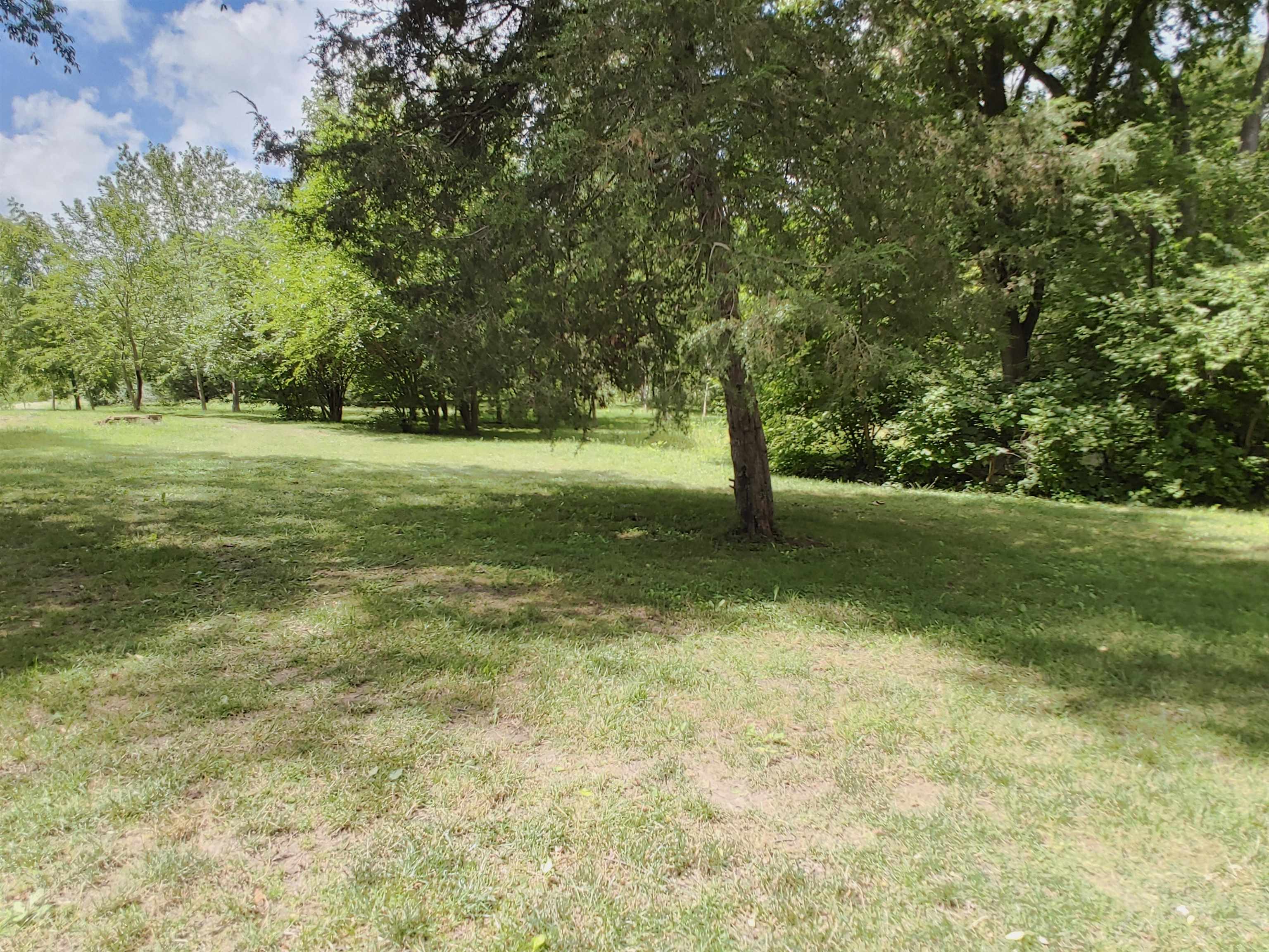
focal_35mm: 22
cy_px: 476
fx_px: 807
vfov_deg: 61.1
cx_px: 634
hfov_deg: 76.4
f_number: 1.9
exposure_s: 1/271
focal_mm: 1.78
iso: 50
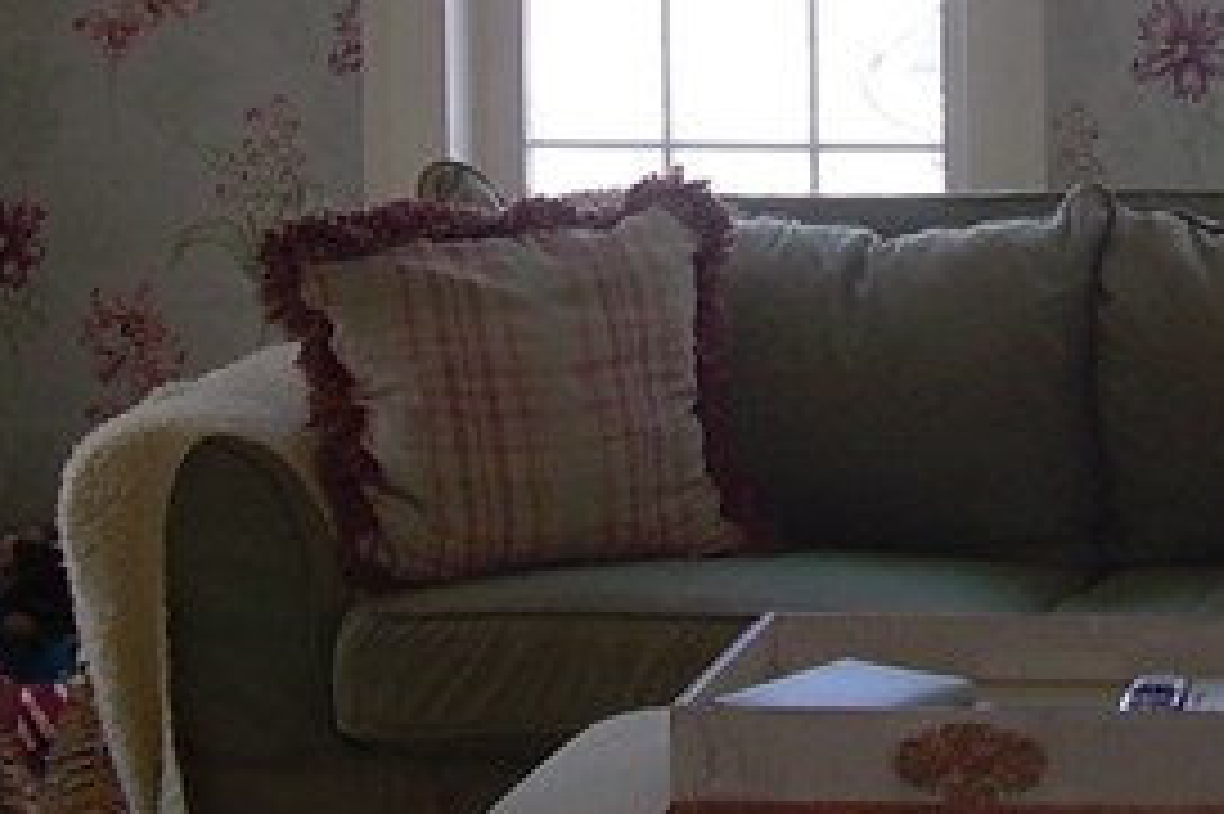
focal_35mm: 149
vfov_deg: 9.1
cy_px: -180
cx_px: 1062
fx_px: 5063
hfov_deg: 13.7
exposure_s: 1/30
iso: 50
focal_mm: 6.3
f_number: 2.8
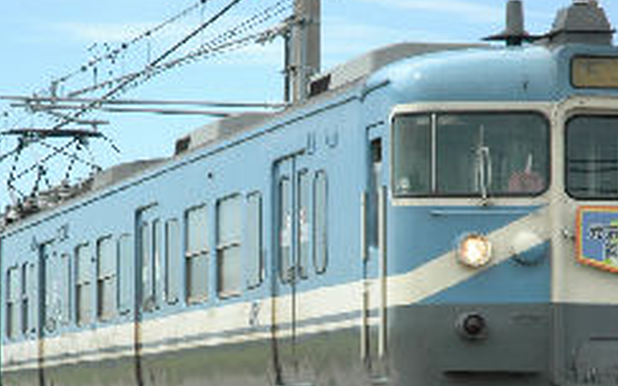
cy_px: 260
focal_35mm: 198
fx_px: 3336
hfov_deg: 10.6
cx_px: 267
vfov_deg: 6.6
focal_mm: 70
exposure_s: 1/2000
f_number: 4.5
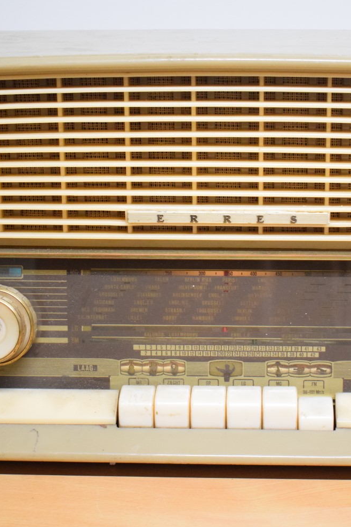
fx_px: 1067
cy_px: 265
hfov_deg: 18.6
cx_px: 227
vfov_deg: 27.7
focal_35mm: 73
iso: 3200
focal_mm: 32
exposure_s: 1/125
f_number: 4.5
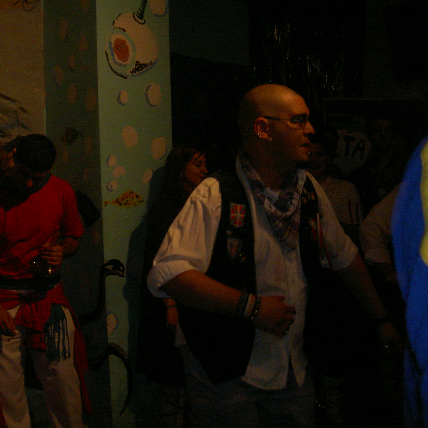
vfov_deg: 36.1
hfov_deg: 36.1
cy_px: 213
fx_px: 657
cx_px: 219
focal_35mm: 47
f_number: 2.8
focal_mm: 8
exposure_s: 1/59.5
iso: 100
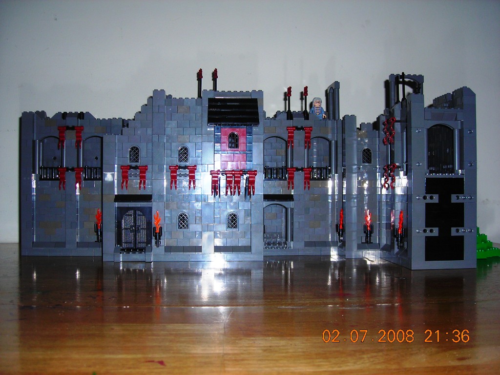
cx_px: 250
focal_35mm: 41
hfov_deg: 45.8
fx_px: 592
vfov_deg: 35.1
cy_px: 188
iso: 50
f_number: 3.3
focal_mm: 6.8
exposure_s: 1/60.1
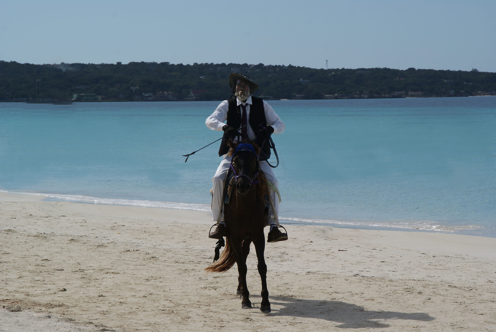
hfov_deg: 12.4
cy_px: 166
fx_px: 2276
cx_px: 248
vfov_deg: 8.3
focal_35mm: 165
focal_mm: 110
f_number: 11
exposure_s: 1/250
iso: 100
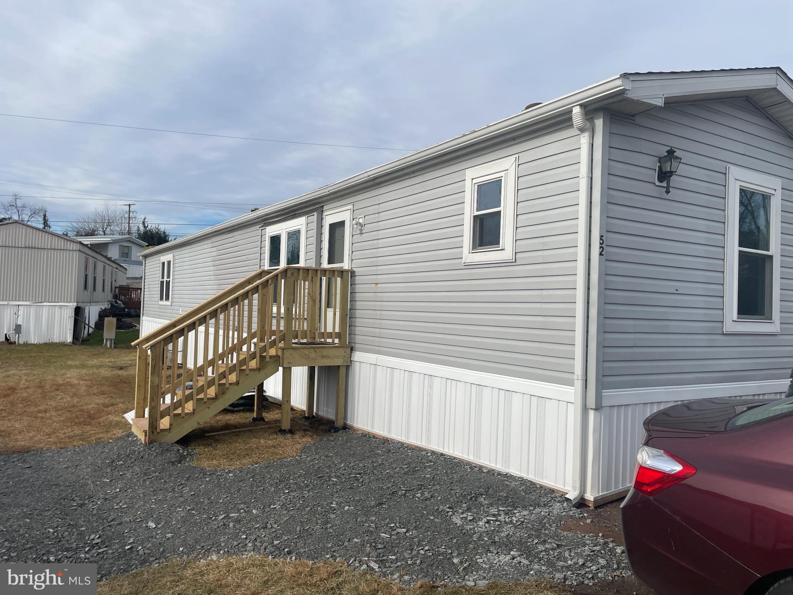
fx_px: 596
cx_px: 396
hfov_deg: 67.3
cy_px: 298
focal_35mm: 26
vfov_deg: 53.1
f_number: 1.6
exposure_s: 1/4651
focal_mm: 4.2
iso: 32
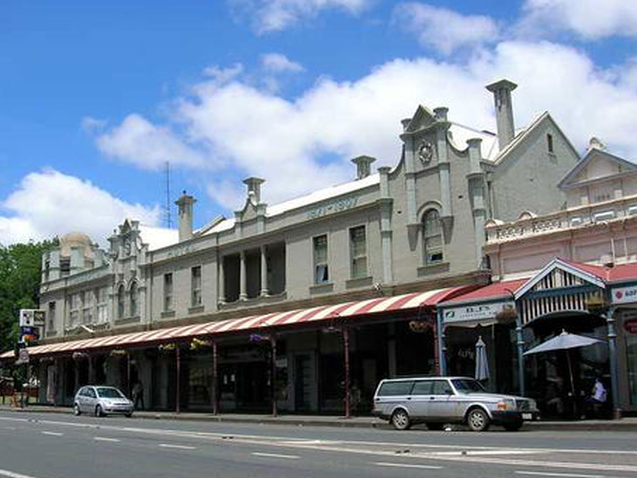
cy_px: 250
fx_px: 663
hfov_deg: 51.3
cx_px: 315
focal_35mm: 36
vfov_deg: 39.7
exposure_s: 1/524
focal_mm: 5.7
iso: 50
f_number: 4.9
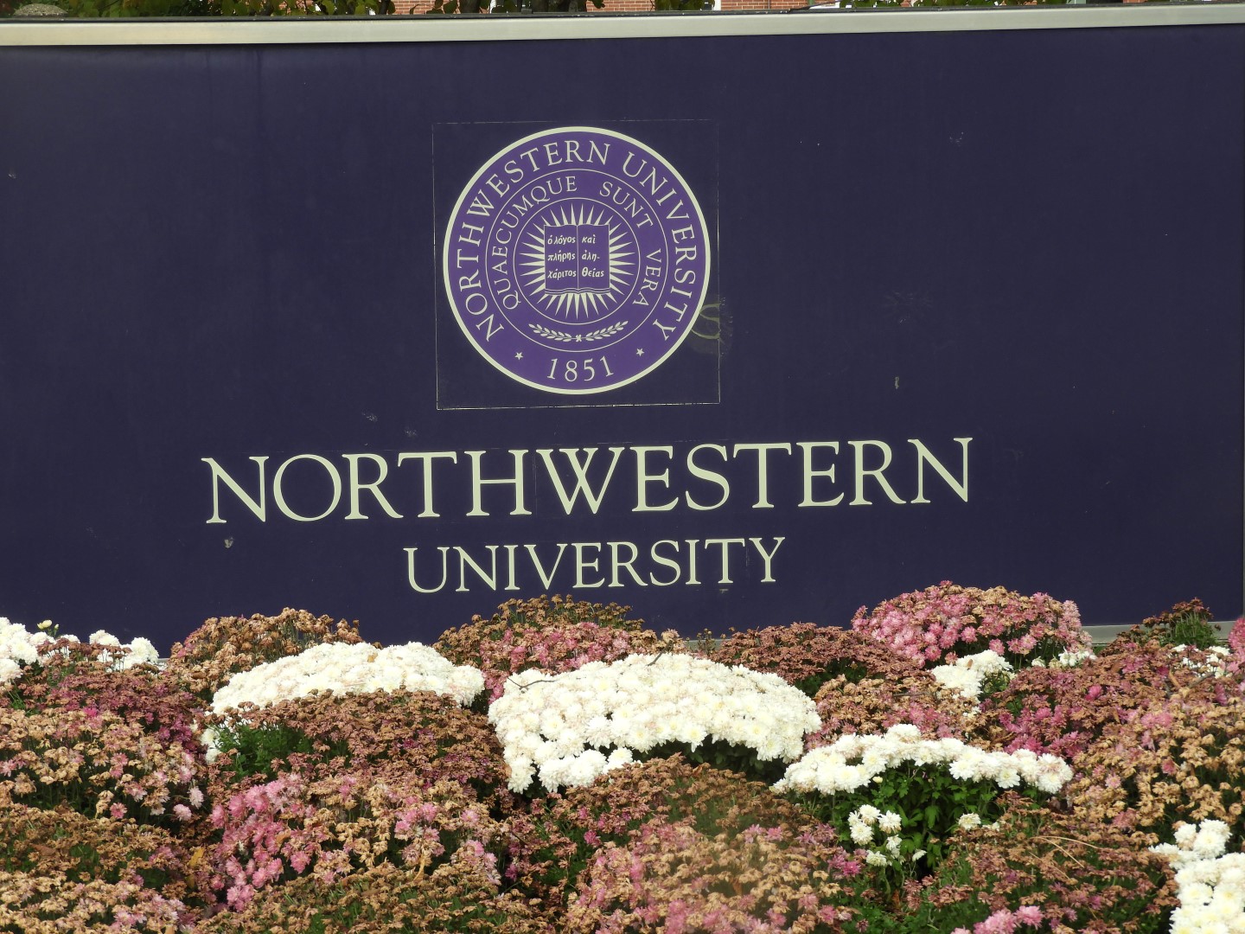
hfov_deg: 18.7
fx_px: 3776
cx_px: 622
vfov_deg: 14.1
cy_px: 467
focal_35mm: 105
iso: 100
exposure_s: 1/100
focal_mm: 18.8
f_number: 4.8
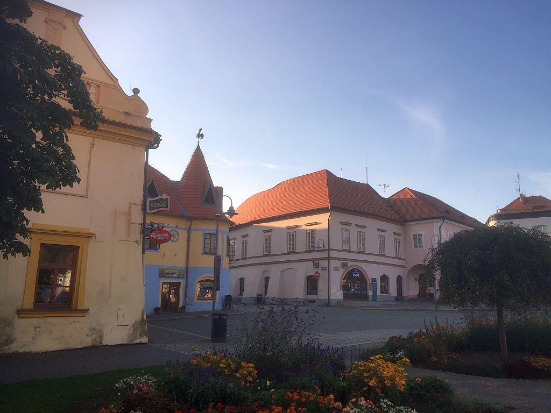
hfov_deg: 61.7
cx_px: 276
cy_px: 206
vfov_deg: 48.2
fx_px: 462
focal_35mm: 29
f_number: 2.2
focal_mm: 4.15
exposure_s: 1/719
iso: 32
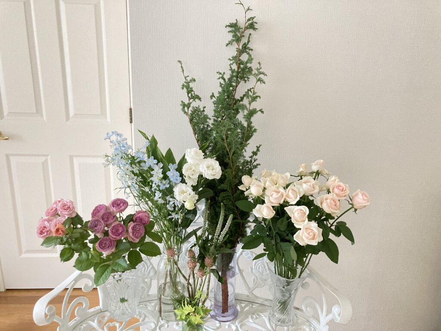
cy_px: 166
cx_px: 220
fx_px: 357
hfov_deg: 63.4
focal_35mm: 28
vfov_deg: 49.7
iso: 400
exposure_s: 1/36
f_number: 1.8
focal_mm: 3.99
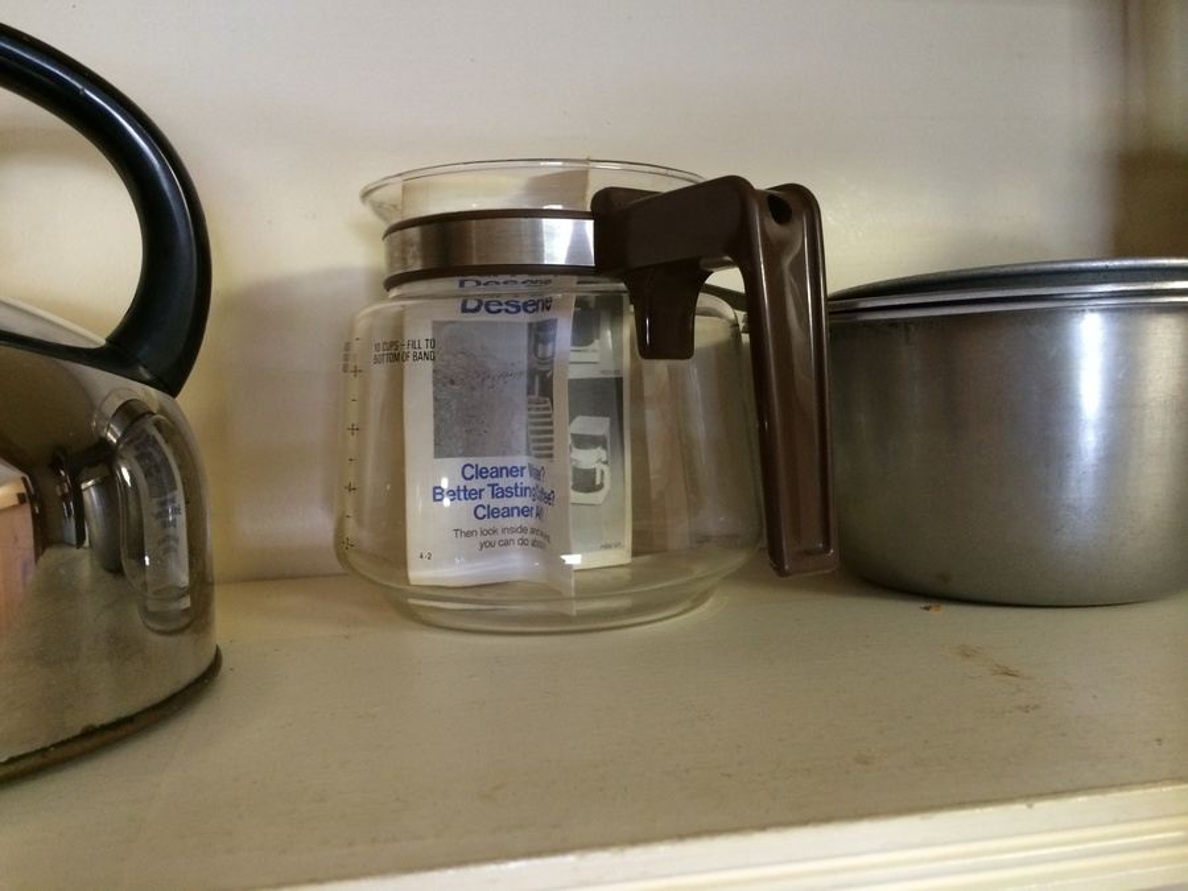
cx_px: 594
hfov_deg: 60.0
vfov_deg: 46.8
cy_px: 446
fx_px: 1030
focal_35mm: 30
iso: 250
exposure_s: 1/30
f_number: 2.2
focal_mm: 4.12
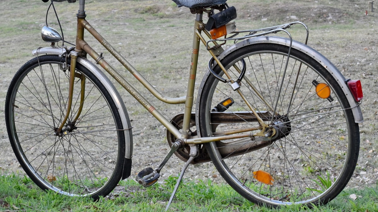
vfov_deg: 11.8
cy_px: 87
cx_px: 189
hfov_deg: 20.8
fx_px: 1028
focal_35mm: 103
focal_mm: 65
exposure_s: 1/50
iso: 800
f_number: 13
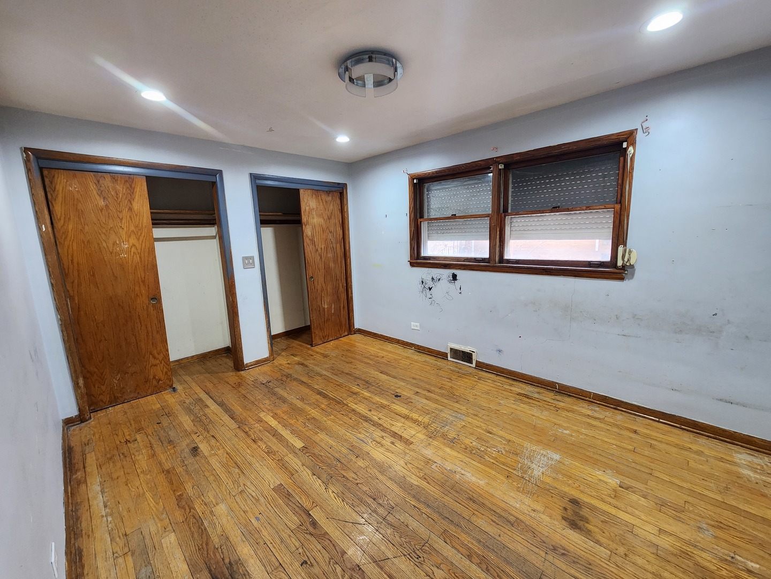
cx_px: 386
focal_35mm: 13
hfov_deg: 106.2
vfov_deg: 89.9
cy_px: 290
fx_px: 290
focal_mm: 2.2
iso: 400
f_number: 2.2
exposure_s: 1/40
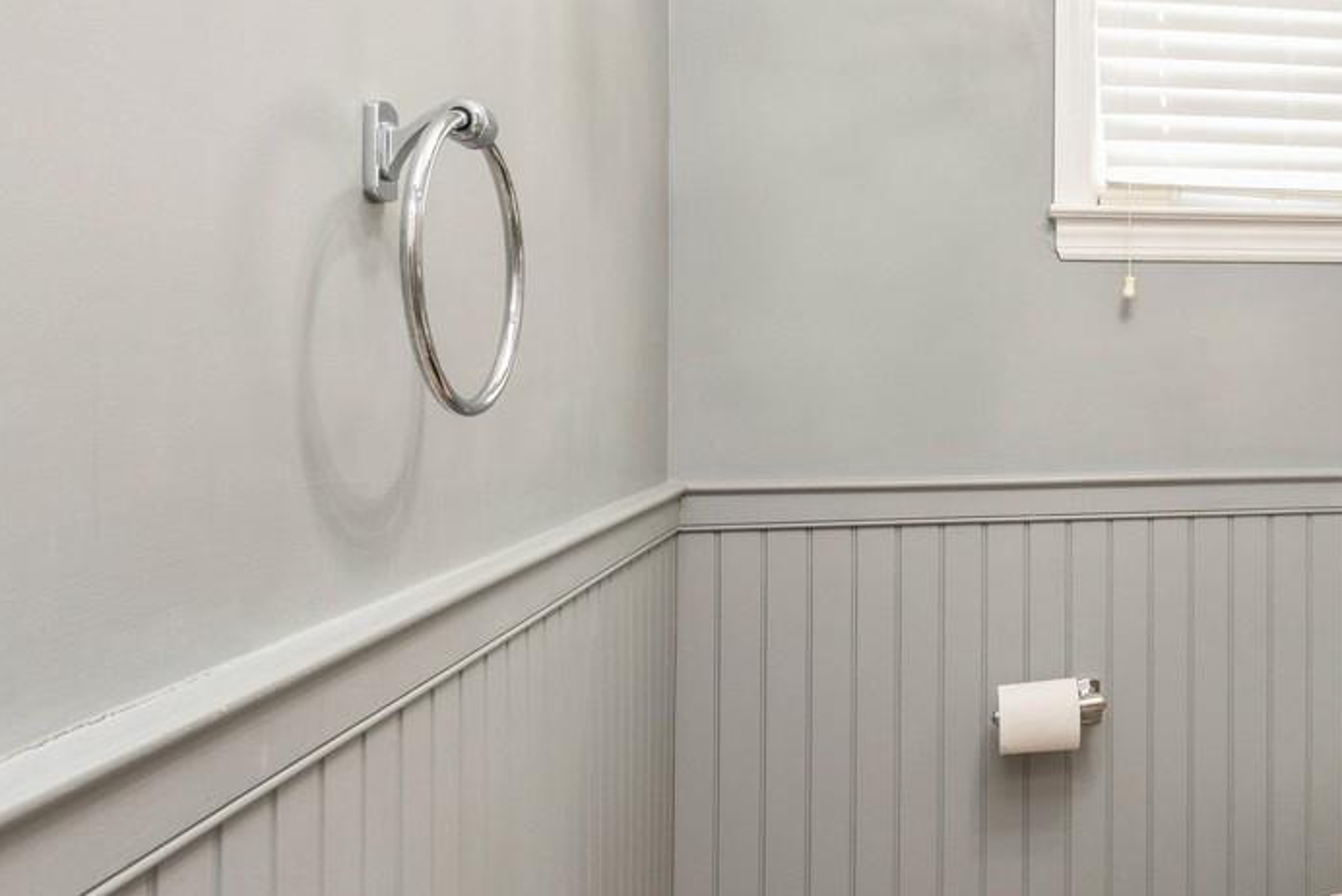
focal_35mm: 37
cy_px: 537
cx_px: 1206
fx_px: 1380
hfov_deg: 46.8
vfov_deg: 35.8
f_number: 9
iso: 200
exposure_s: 1/4
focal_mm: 16
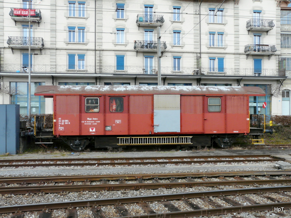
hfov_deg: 50.1
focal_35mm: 37
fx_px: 311
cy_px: 109
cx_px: 146
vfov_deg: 38.7
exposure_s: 1/200
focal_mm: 6
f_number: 4
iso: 100
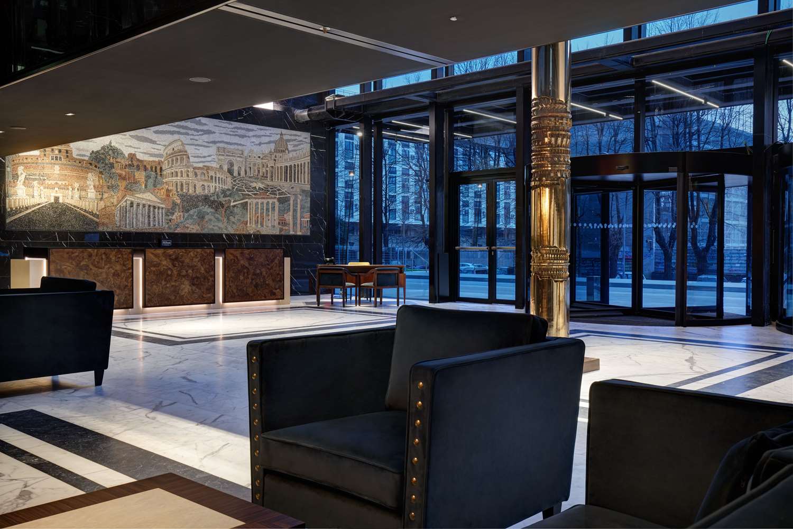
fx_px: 771
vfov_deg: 37.9
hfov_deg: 54.4
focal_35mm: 35
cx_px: 396
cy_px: 264
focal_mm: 35
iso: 200
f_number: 14
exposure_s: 4
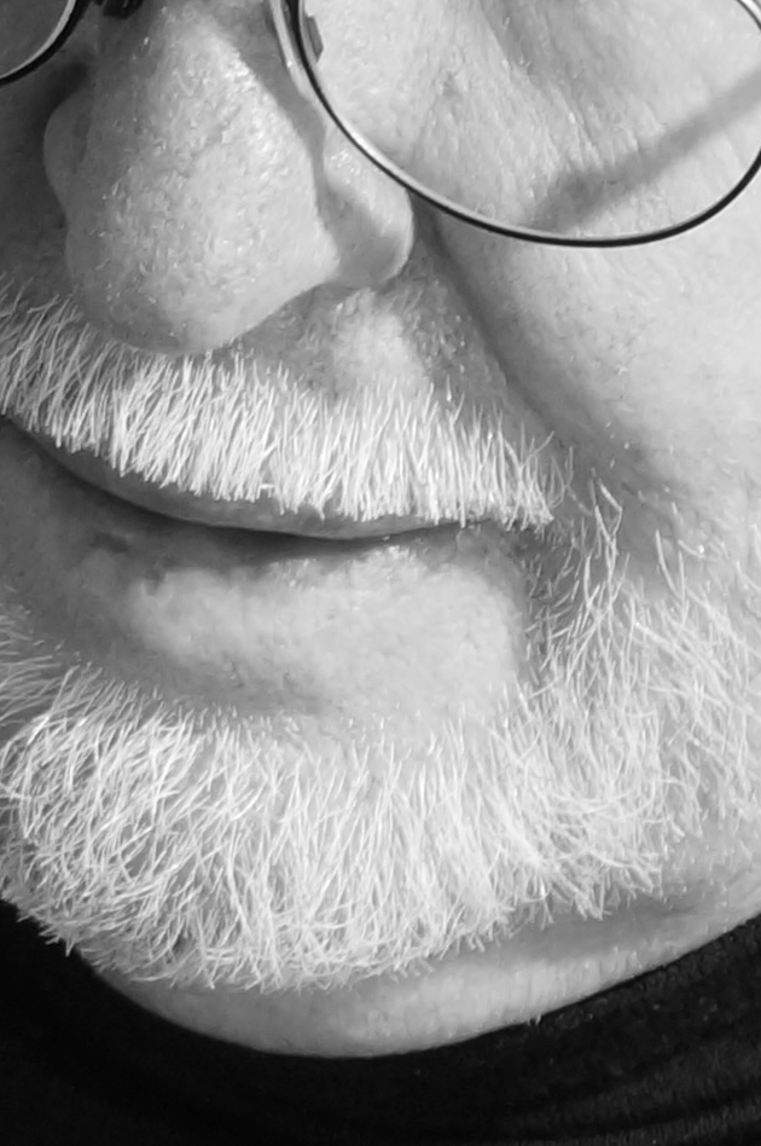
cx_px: 442
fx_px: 7243
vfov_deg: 9.0
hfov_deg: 6.0
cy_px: 88
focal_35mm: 228
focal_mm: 39
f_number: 5.6
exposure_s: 1/60
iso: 640
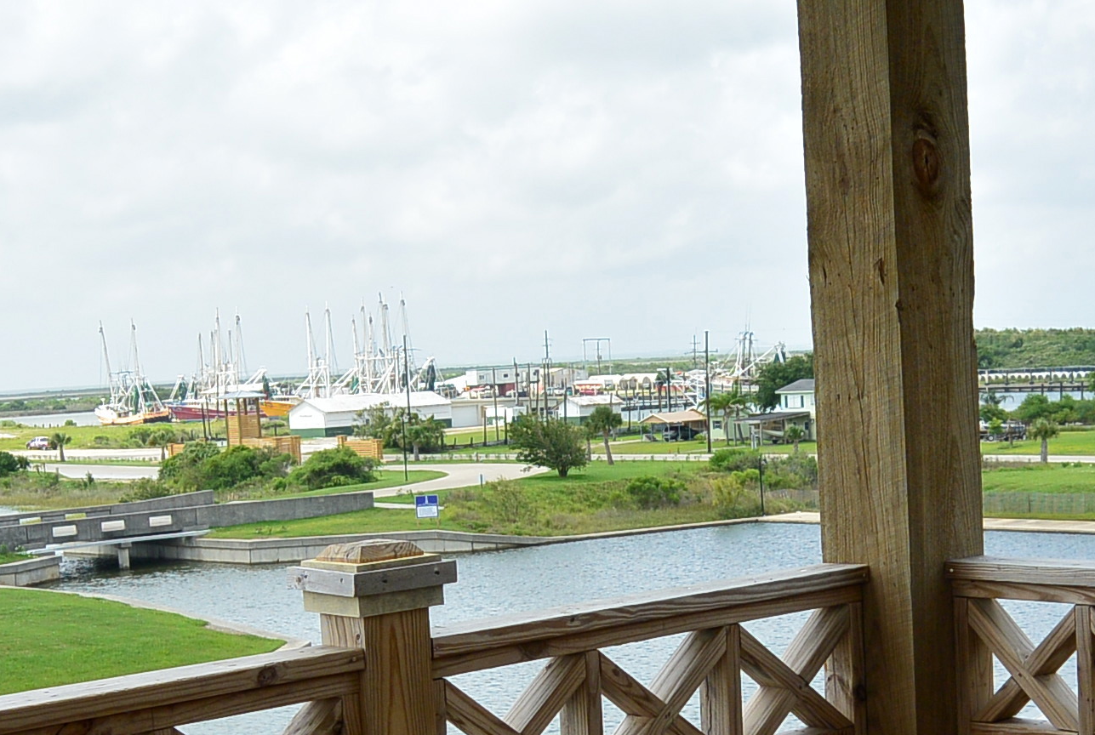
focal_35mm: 72
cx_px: 645
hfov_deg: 28.0
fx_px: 2195
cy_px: 718
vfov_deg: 18.6
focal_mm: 12
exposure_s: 1/640
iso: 100
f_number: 4.5
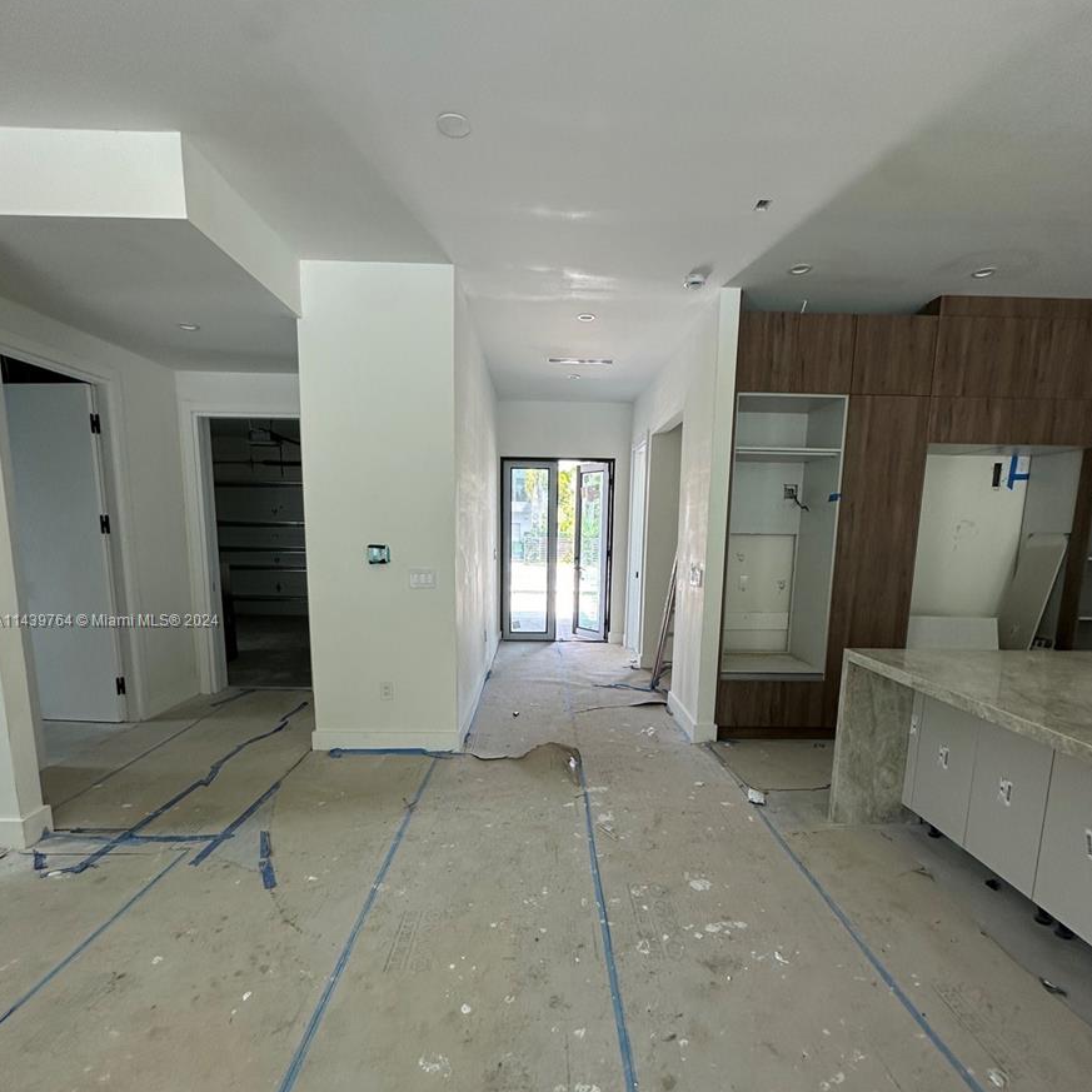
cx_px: 553
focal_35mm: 17
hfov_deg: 84.0
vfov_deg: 83.5
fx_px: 607
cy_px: 622
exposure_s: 1/99
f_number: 2.2
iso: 80
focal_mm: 2.22
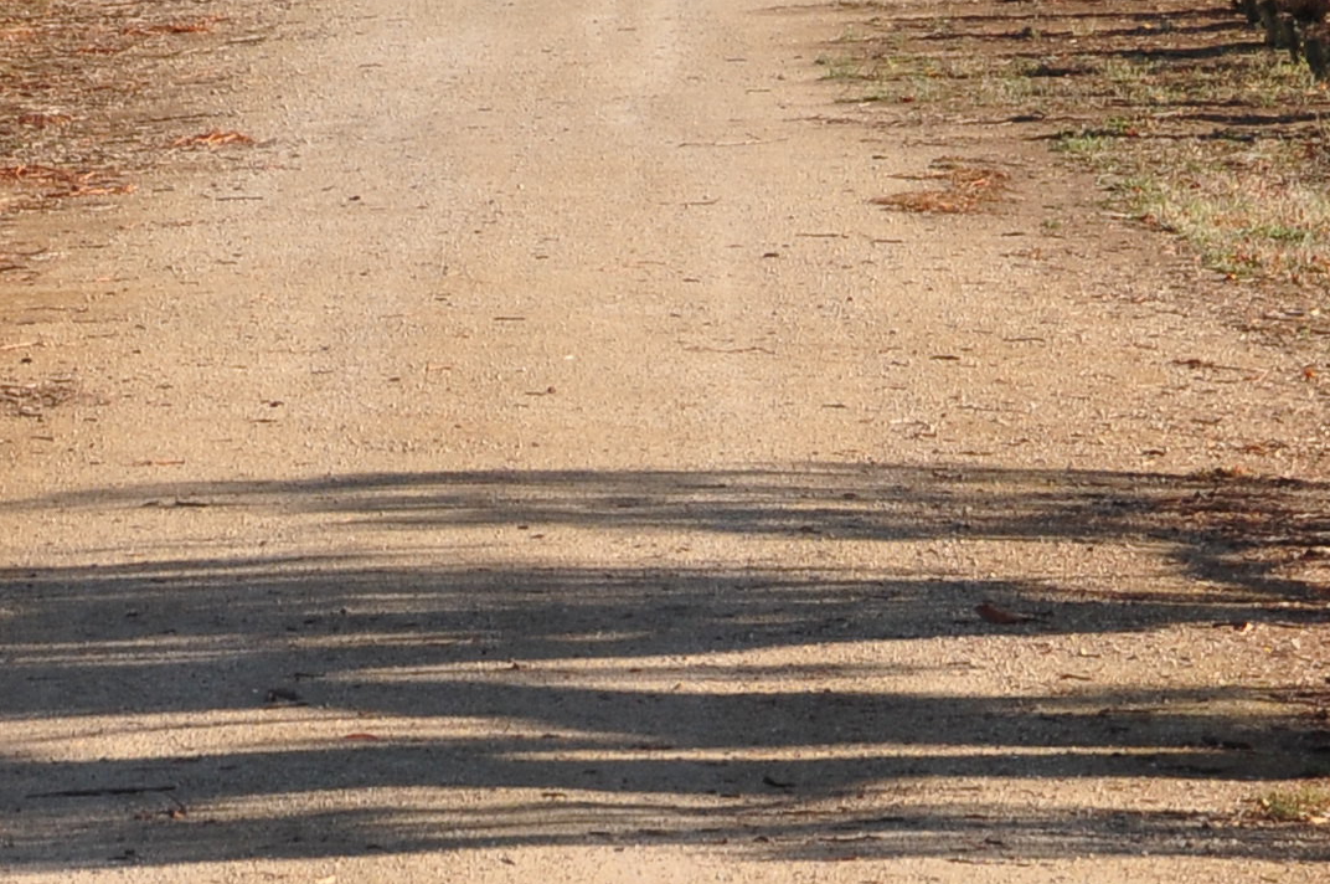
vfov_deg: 3.3
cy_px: -590
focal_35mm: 420
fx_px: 15498
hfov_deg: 4.9
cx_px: 725
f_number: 9
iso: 200
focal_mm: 70
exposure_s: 1/125
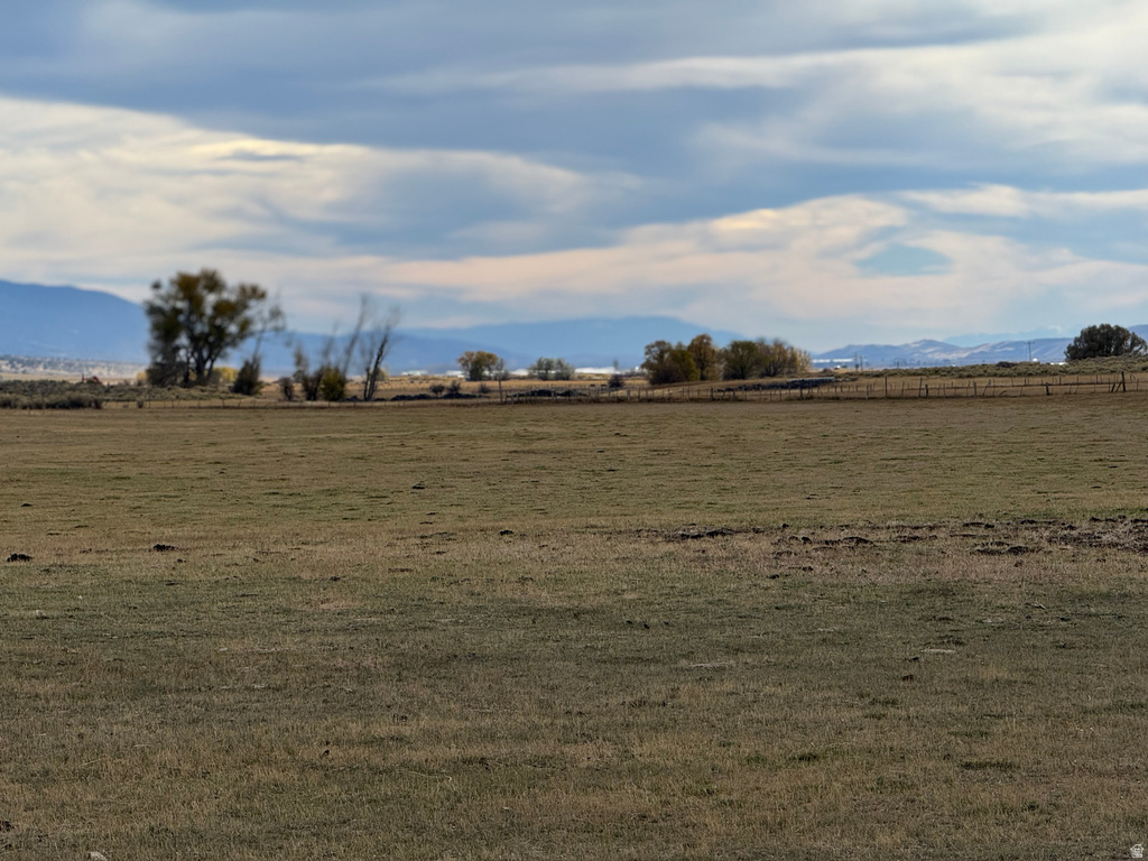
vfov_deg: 12.3
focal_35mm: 120
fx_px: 3980
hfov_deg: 16.4
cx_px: 574
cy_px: 430
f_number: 2.8
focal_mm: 15.66
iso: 50
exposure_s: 1/3195
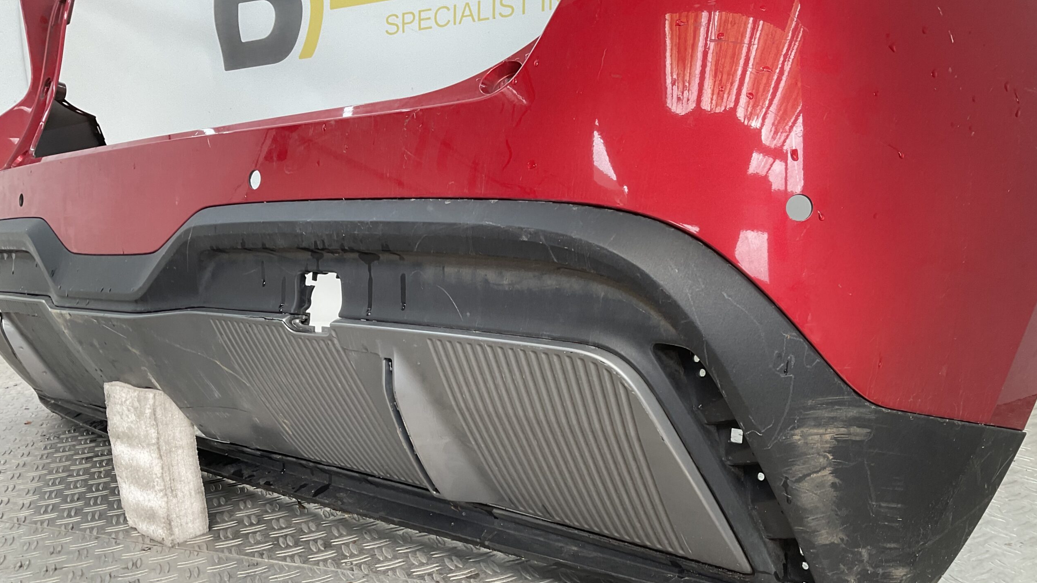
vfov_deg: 36.3
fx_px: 880
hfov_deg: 61.0
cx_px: 521
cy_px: 393
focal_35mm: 32
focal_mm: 3
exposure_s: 1/120
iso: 32
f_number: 1.8
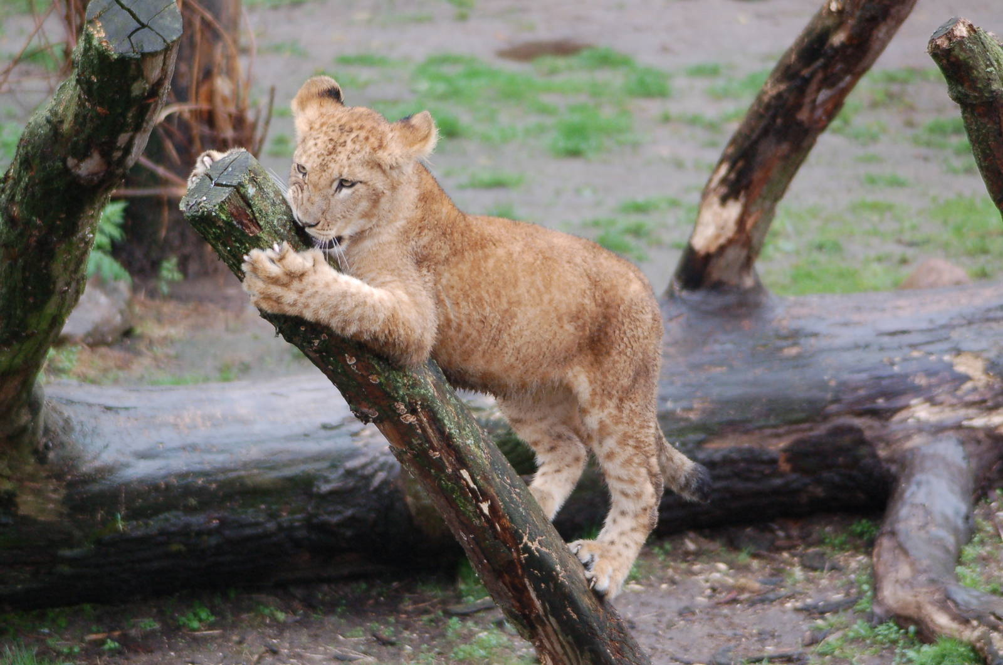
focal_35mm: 218
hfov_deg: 9.5
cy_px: 332
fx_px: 6049
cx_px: 502
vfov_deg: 6.3
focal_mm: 145
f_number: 5
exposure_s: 1/160
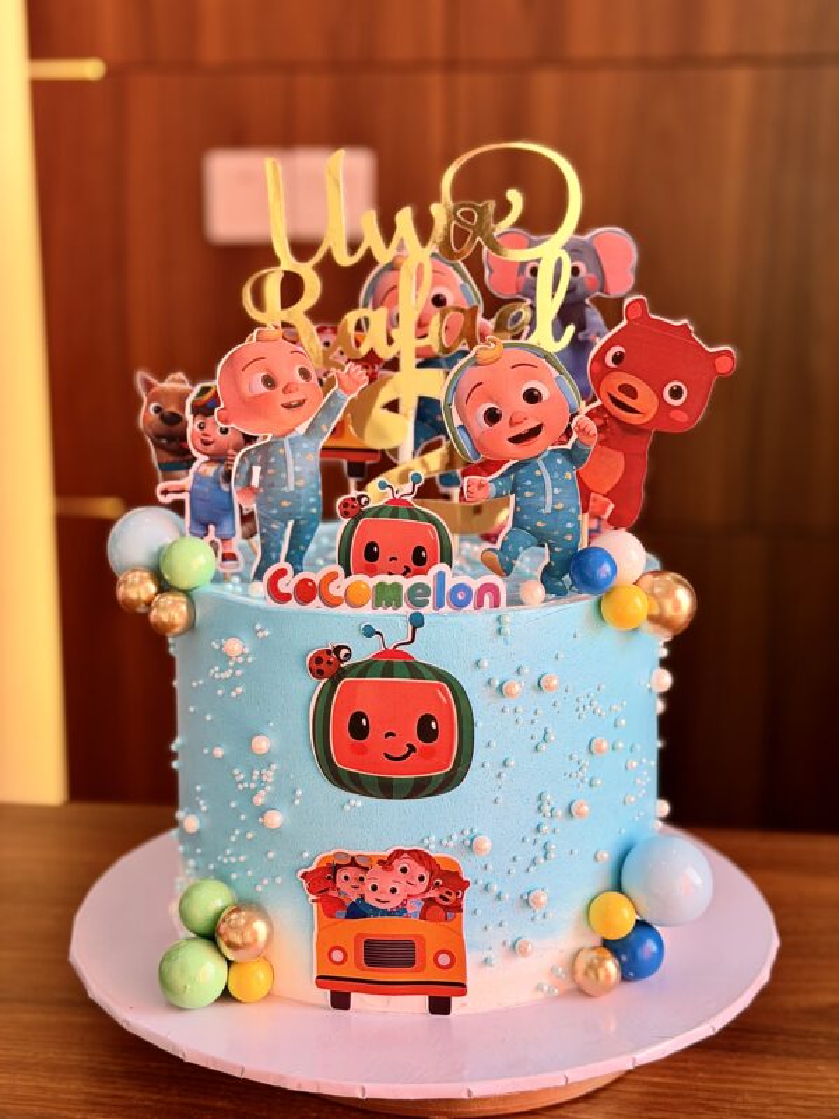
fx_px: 1551
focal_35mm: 48
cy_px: 560
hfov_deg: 30.3
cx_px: 420
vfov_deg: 39.7
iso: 64
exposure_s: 1/100
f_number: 1.78
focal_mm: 6.76
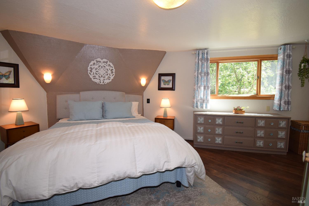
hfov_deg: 100.4
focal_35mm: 15
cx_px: 154
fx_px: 129
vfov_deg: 77.3
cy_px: 103
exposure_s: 1/125
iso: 800
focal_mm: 10
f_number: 5.6
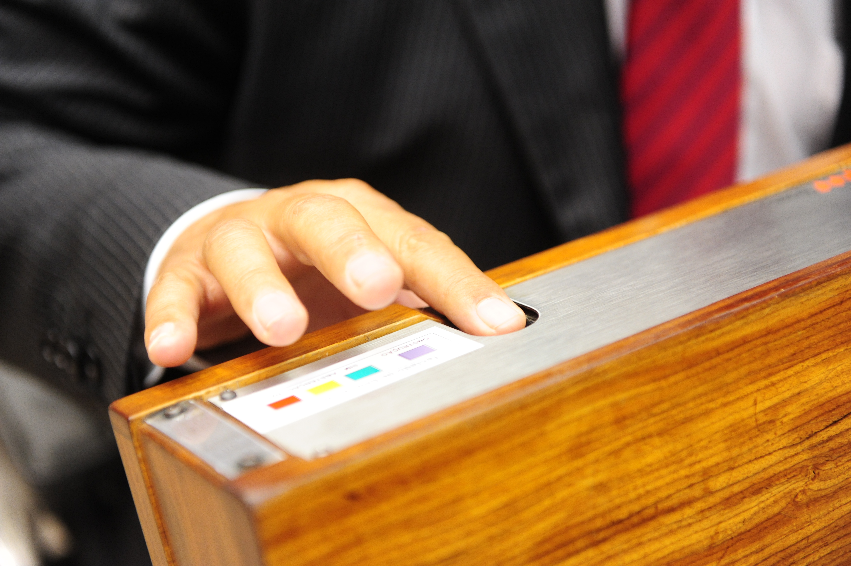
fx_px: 1654
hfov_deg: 28.9
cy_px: 283
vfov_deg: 19.4
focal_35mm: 70
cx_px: 426
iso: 2000
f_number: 3.5
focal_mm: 70
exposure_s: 1/60
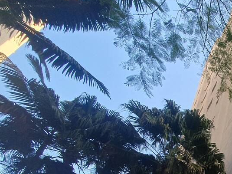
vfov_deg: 32.6
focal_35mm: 35
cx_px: 284
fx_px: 235
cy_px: 215
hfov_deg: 37.9
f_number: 2.2
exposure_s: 1/149
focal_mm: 1.8
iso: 50
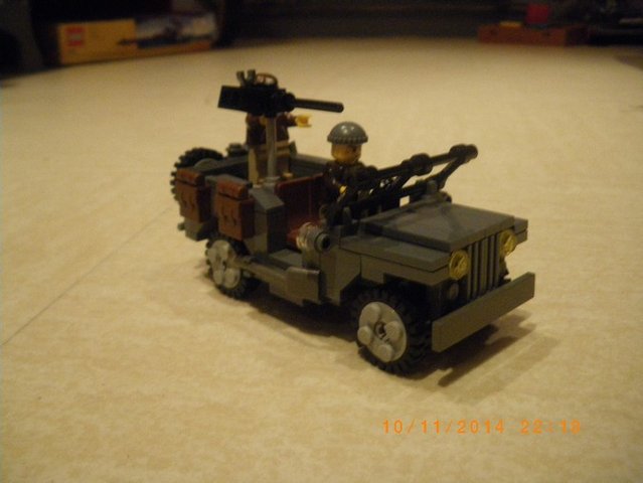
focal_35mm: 36
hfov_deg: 51.3
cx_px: 322
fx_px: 669
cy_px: 242
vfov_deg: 39.7
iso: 800
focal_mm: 6.3
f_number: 3.5
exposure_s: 1/20
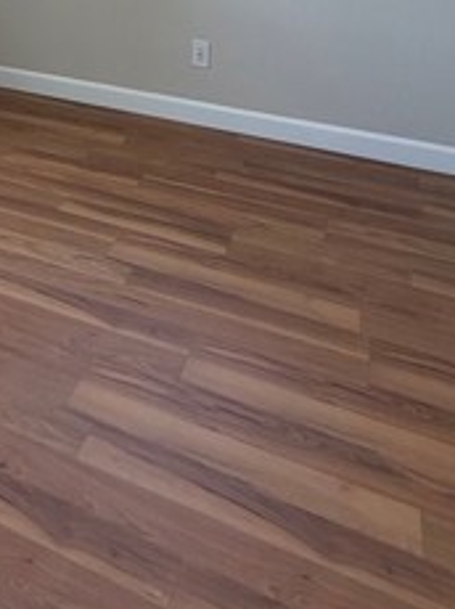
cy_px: -106
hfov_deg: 35.3
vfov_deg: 37.4
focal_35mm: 39
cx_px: 74
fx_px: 685
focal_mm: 2.22
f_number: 2.2
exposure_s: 1/120
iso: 100
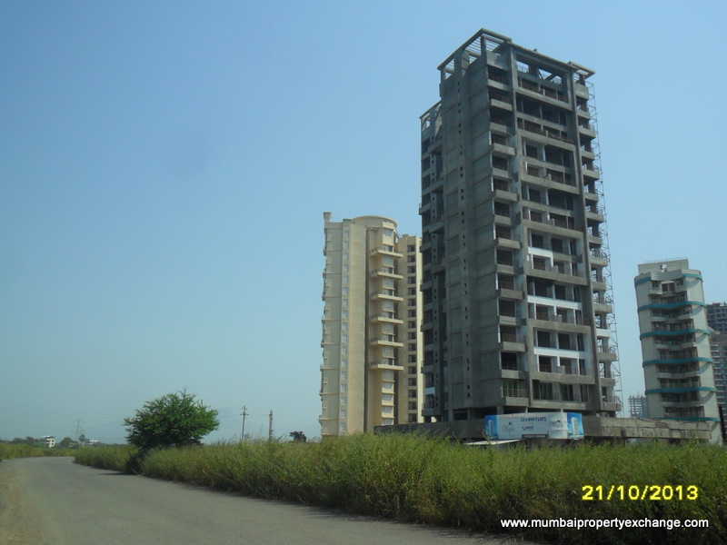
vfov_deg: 44.2
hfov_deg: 56.8
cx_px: 364
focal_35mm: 32
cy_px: 272
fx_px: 672
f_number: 9.4
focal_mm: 5.7
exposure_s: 1/250
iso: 100
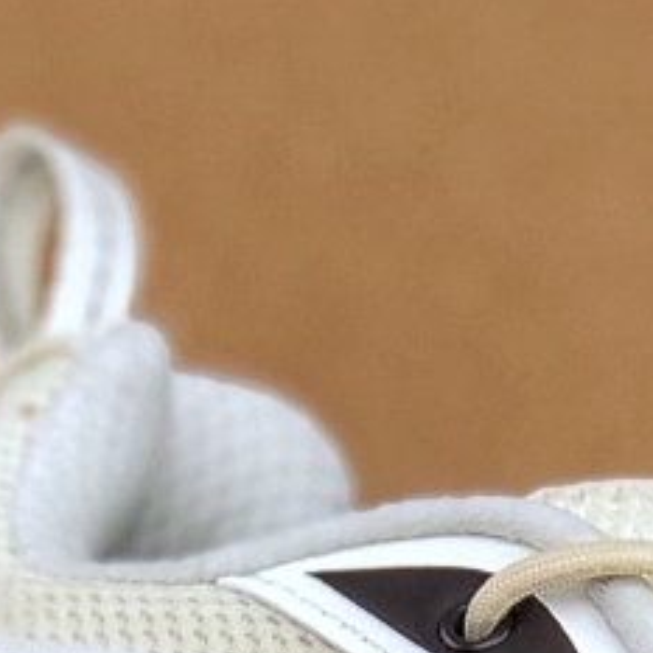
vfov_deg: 5.5
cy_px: 1138
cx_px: 535
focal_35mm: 311
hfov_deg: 5.6
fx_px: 6637
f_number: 2.8
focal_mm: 6.6
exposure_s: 1/100
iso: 25
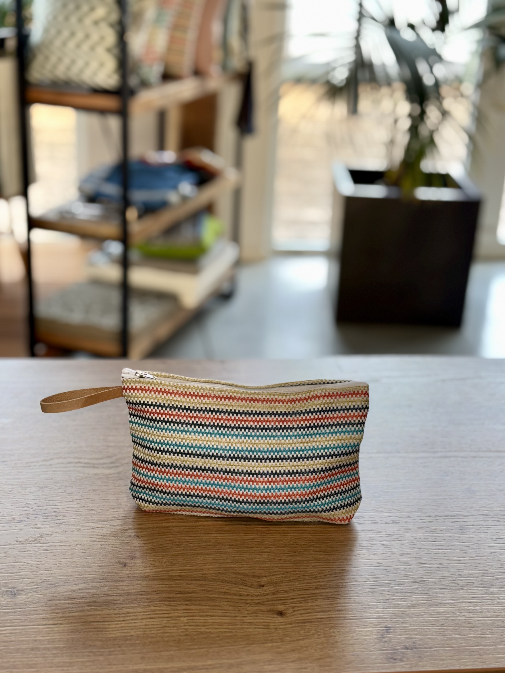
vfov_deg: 37.5
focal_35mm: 51
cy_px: 322
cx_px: 242
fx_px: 992
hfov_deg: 28.6
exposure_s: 1/28
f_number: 1.78
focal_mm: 6.76
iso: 64
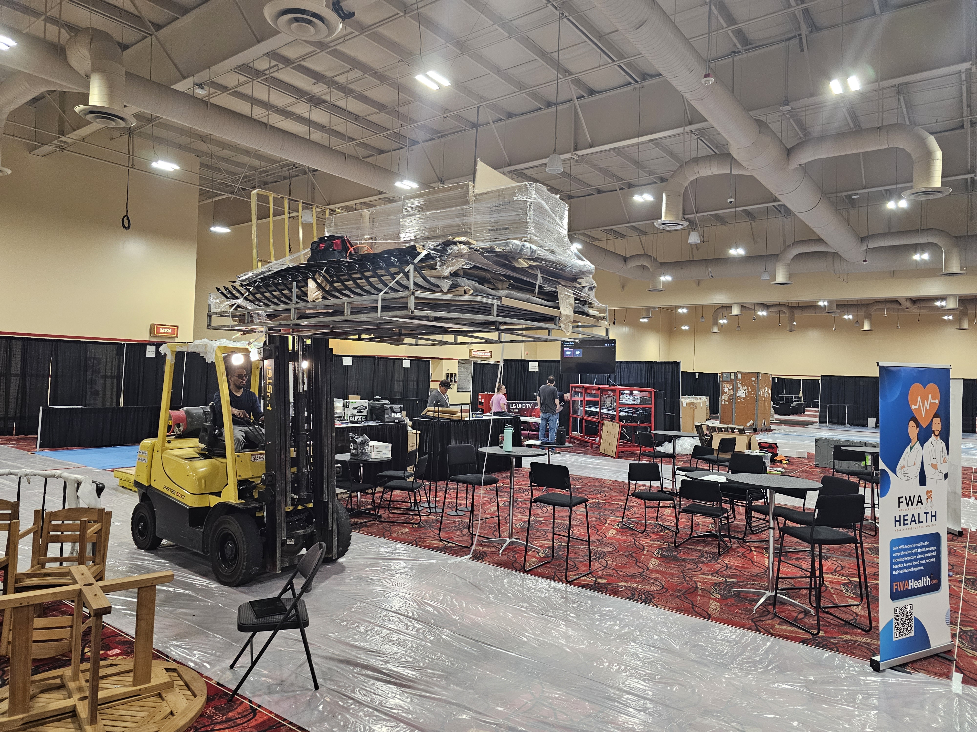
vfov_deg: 58.9
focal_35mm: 23
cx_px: 488
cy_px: 366
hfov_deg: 73.9
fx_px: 649
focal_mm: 6.3
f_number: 1.7
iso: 400
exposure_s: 1/120
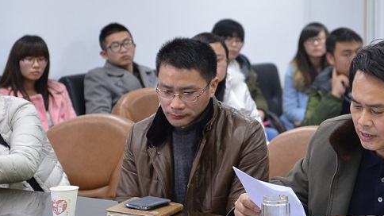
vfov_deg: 9.1
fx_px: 1354
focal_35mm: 133
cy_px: 75
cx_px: 284
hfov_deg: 16.1
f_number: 4.5
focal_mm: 85
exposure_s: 1/30
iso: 1600
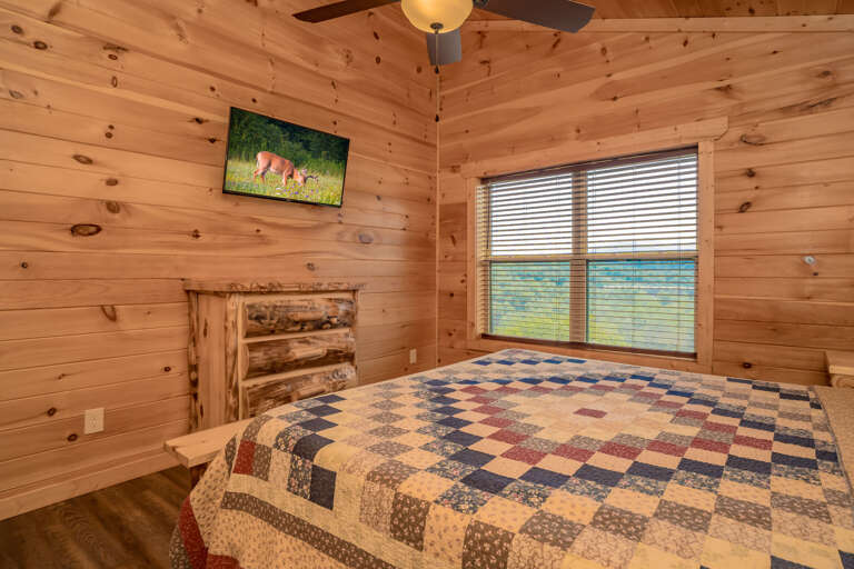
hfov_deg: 90.0
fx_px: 427
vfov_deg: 67.4
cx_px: 427
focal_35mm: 18
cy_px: 284
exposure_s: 1/160
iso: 500
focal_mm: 18
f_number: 9
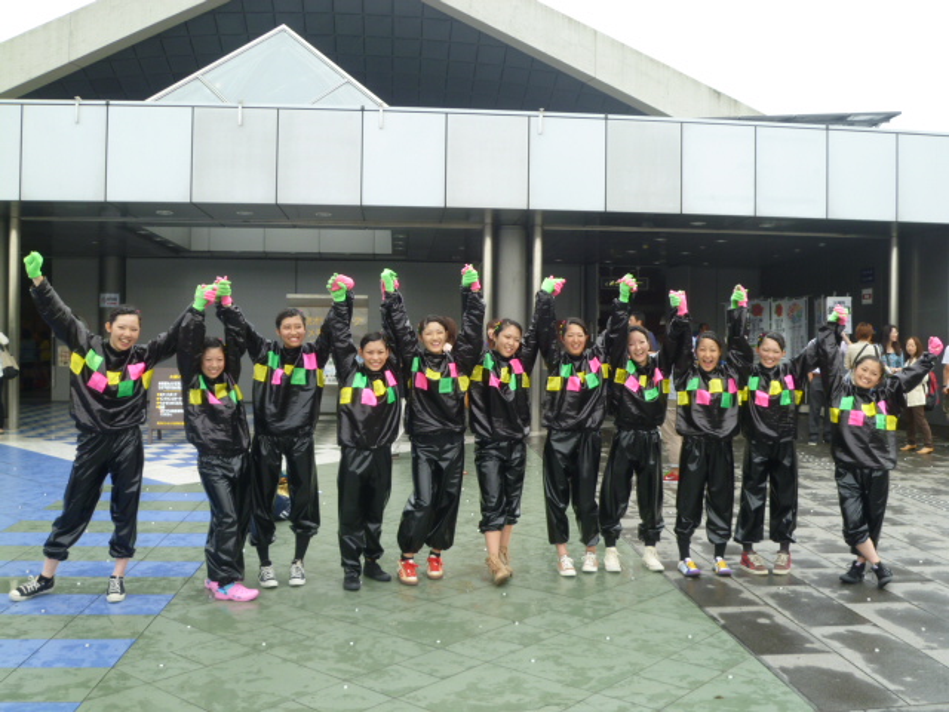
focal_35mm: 36
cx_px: 474
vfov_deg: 39.7
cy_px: 356
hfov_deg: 51.4
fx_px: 987
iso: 80
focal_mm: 6.3
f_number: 4
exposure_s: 1/125
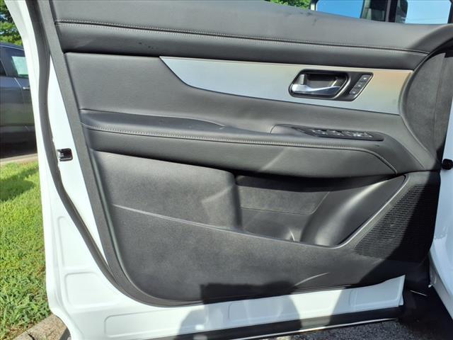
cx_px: 226
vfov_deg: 51.4
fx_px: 353
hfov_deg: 65.3
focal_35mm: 27
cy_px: 170
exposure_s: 1/1250
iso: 40
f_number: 1.9
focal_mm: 3.58
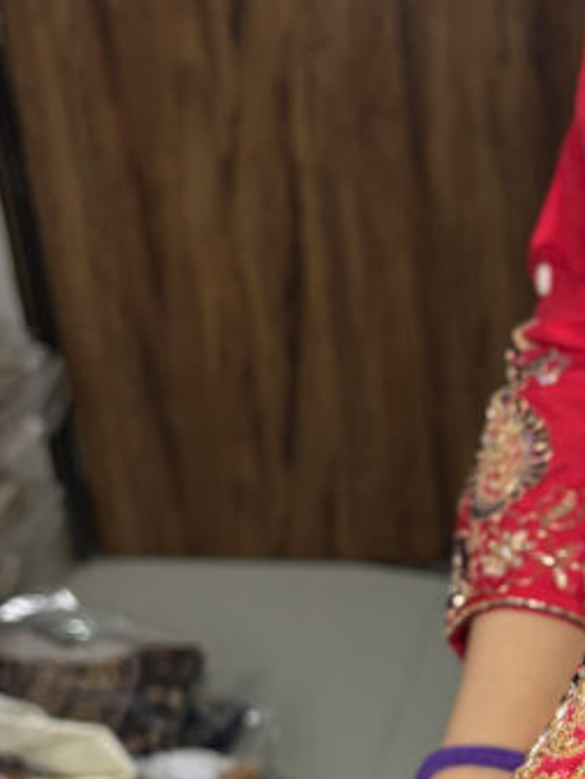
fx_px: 1621
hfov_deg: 19.3
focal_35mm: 72
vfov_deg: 26.4
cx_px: 691
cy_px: 646
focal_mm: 5.96
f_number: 1.6
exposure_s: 1/50
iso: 125
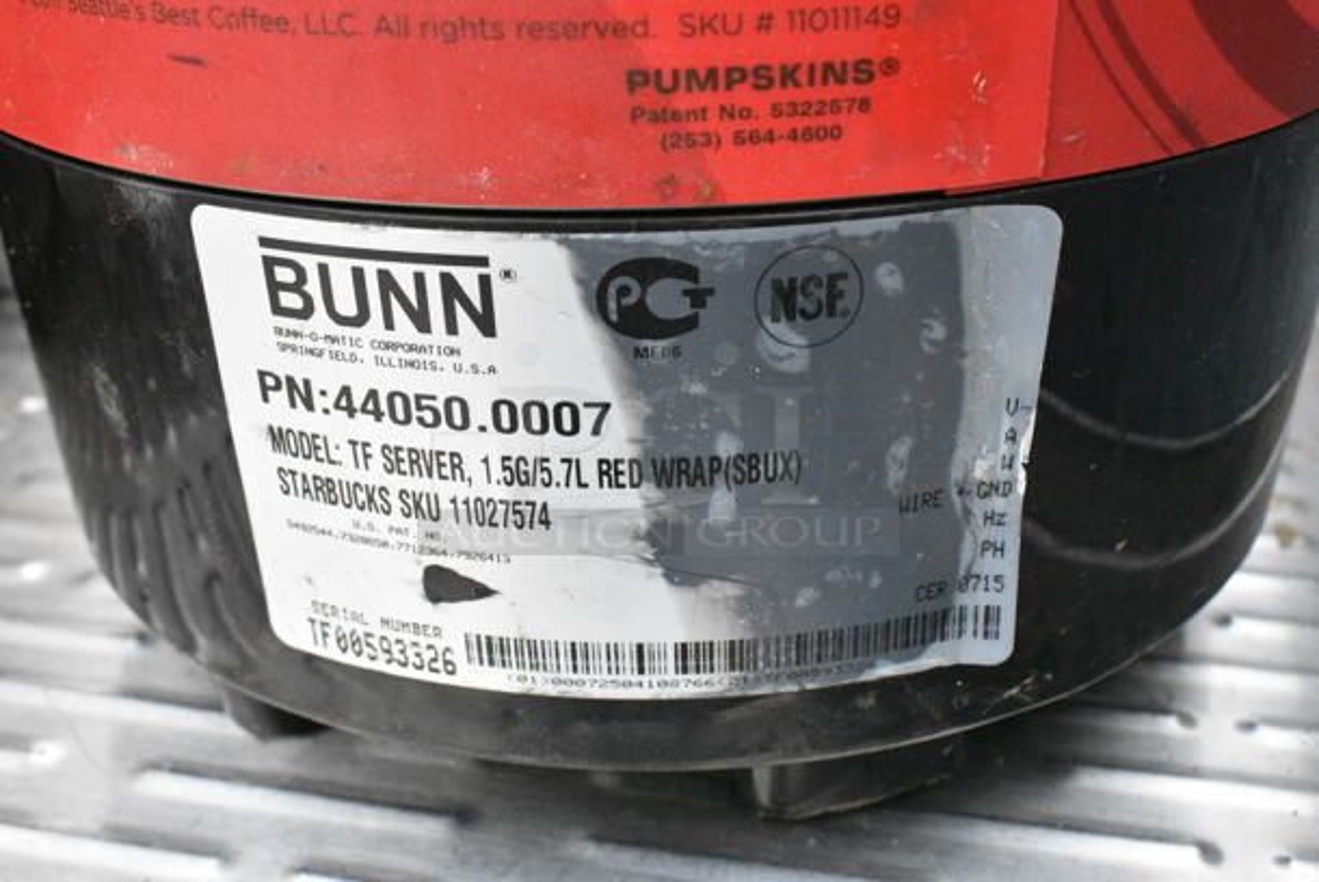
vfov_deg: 33.1
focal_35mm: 40
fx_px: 1485
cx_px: 660
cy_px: 441
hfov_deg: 47.9
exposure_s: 1/500
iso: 6400
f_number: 11
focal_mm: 27
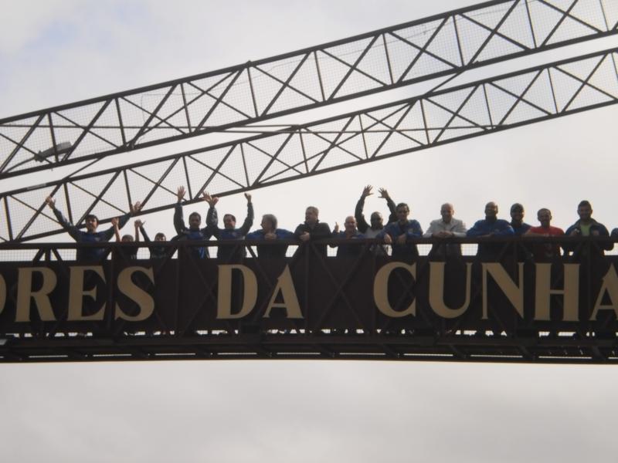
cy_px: 232
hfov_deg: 18.2
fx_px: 1928
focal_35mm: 108
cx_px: 309
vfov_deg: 13.7
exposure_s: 1/640
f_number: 5.9
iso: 100
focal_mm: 18.9
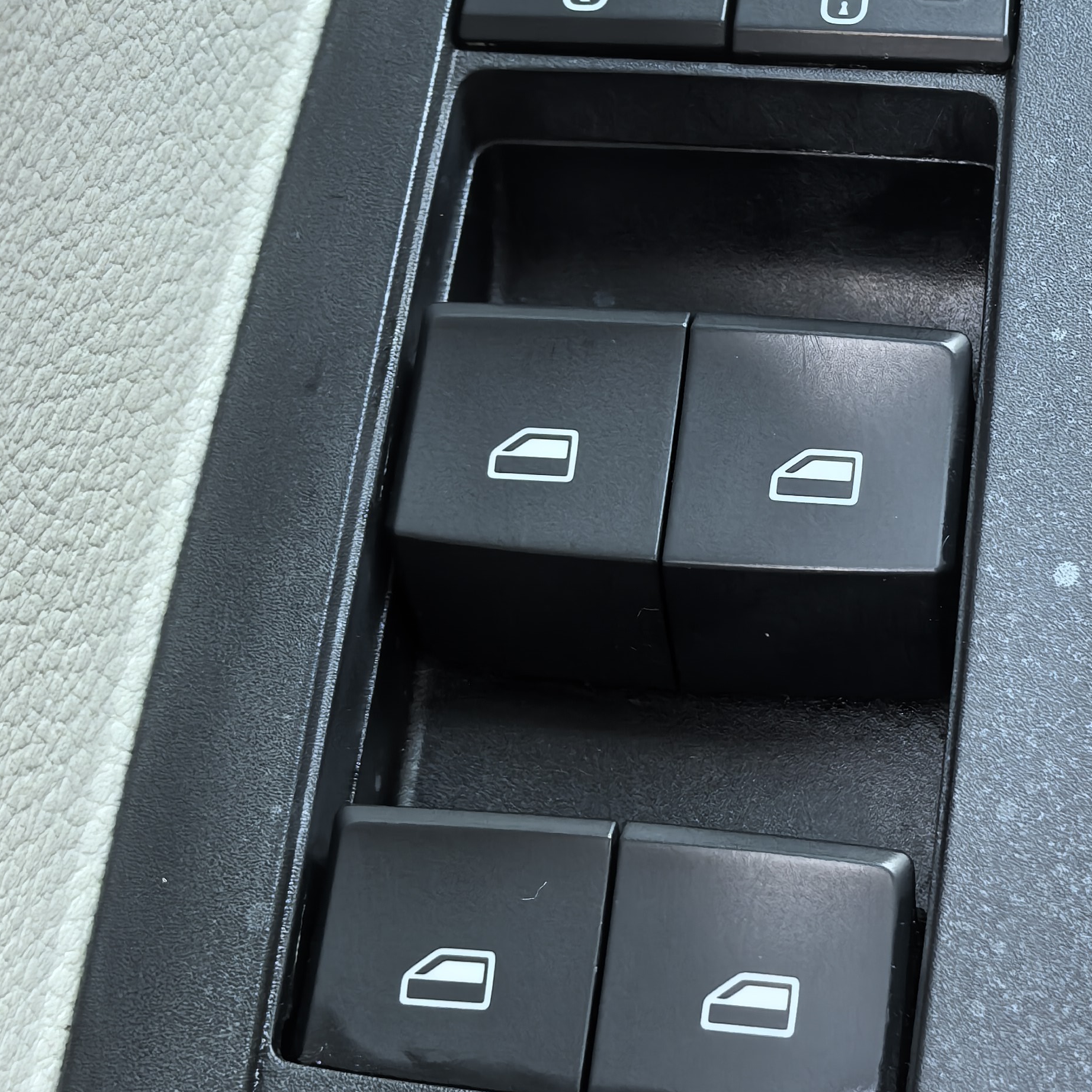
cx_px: 648
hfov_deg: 16.4
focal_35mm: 106
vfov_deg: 16.4
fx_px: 3783
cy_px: 415
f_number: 2
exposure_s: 1/33.3
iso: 500
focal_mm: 6.98
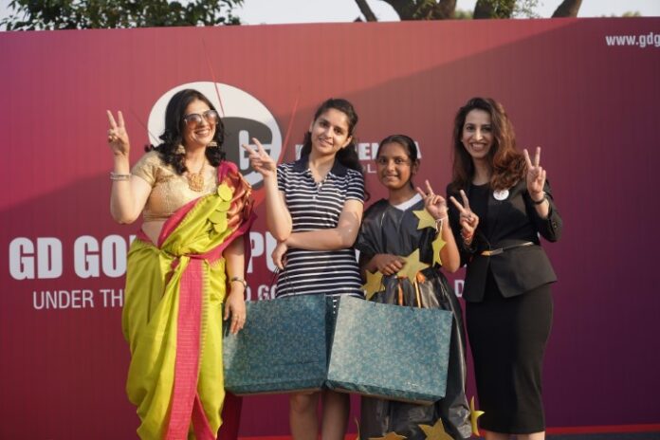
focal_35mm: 70
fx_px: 1283
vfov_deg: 19.5
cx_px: 330
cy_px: 220
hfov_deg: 28.8
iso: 100
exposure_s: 1/200
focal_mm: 70
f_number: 5
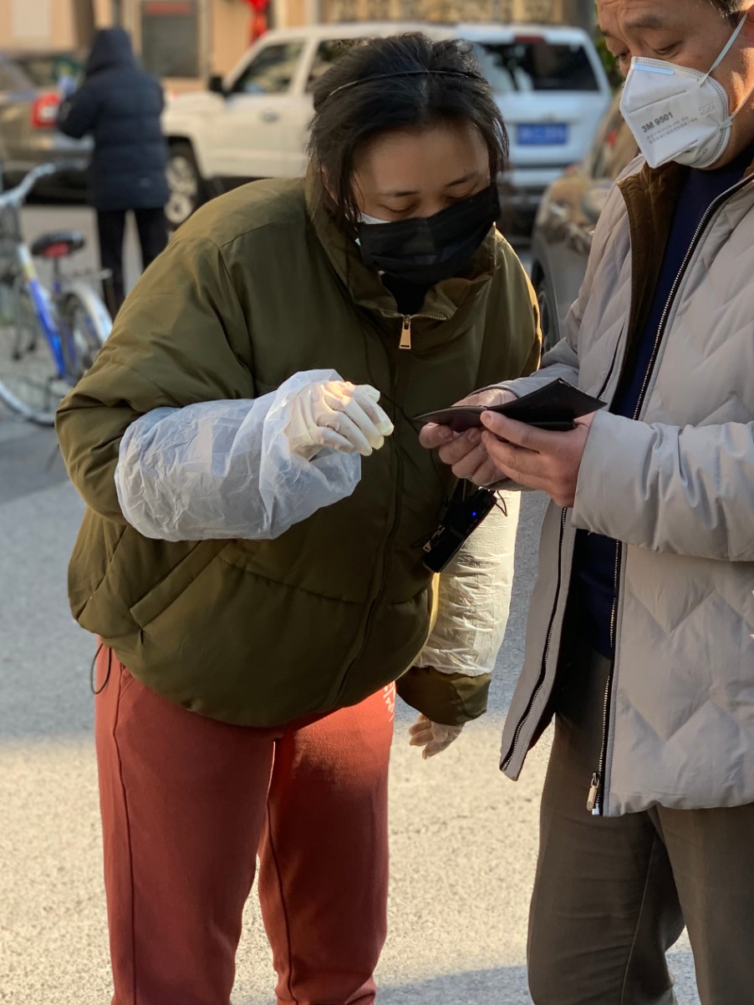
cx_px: 576
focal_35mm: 83
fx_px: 2411
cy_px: 359
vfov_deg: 23.5
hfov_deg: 17.7
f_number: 2.4
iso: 16
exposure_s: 1/124
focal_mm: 6
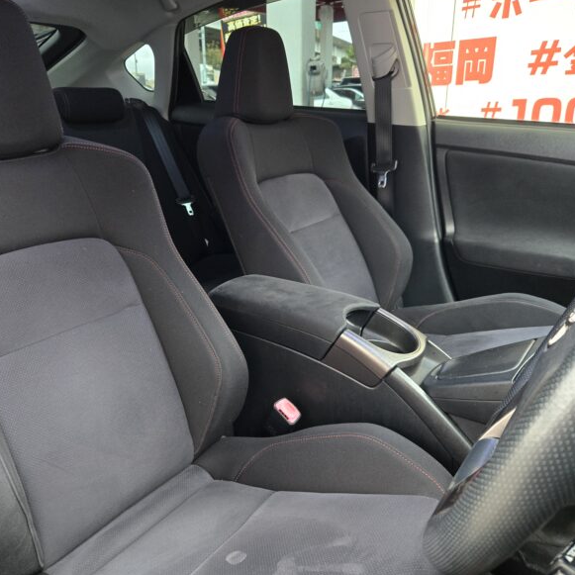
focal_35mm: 28
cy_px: 289
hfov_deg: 57.2
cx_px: 262
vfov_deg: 57.3
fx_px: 526
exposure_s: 1/100
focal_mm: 5.4
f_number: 1.8
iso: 800
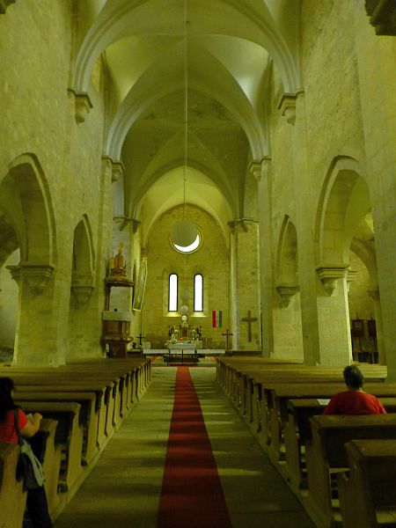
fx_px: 366
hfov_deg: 56.8
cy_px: 264
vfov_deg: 71.6
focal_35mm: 24
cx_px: 198
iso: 800
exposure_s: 1/13
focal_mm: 4.3
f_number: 3.3
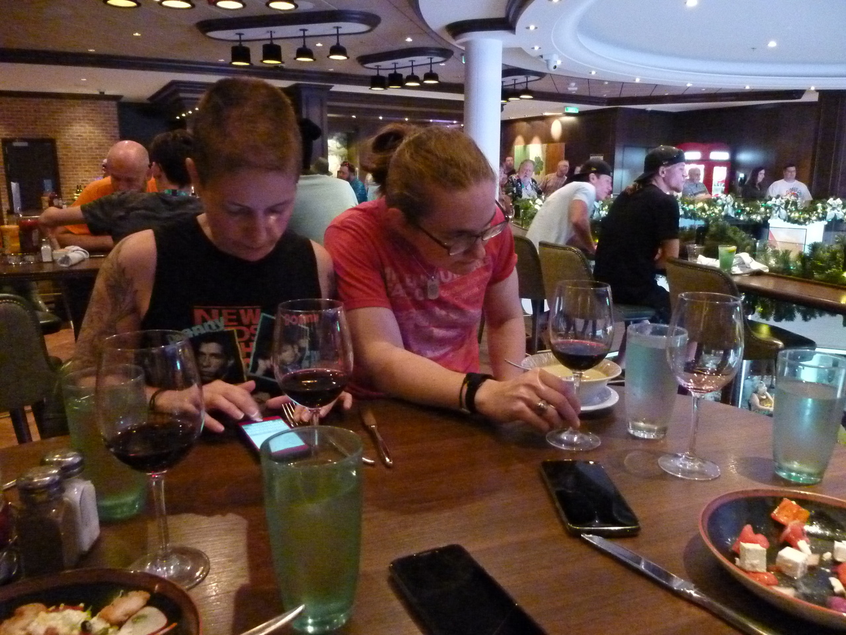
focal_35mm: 25
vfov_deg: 54.9
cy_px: 318
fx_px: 611
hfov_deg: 69.4
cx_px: 423
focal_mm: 4.5
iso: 1600
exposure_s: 1/15
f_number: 3.3
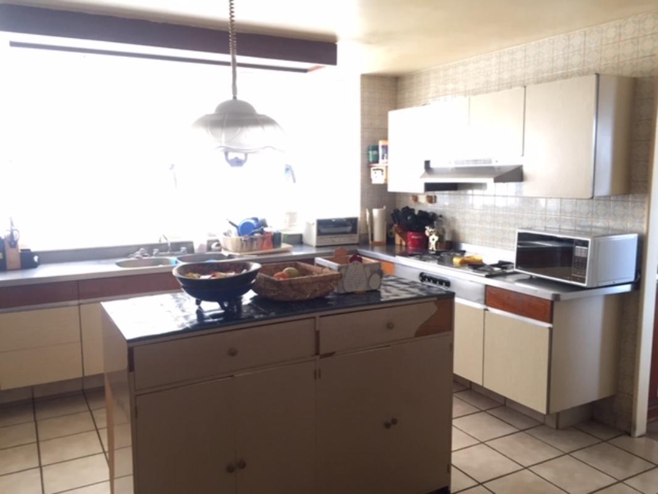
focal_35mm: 29
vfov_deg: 48.2
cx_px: 329
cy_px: 247
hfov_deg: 61.6
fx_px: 551
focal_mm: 4.15
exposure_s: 1/30
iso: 125
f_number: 2.2
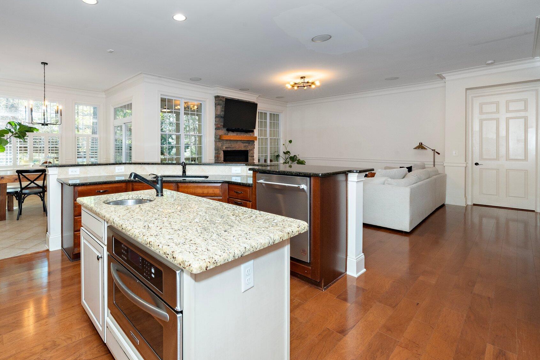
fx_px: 255
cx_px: 214
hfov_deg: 92.0
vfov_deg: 70.2
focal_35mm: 17
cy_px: 161
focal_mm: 14
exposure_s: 1/40
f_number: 11
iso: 640
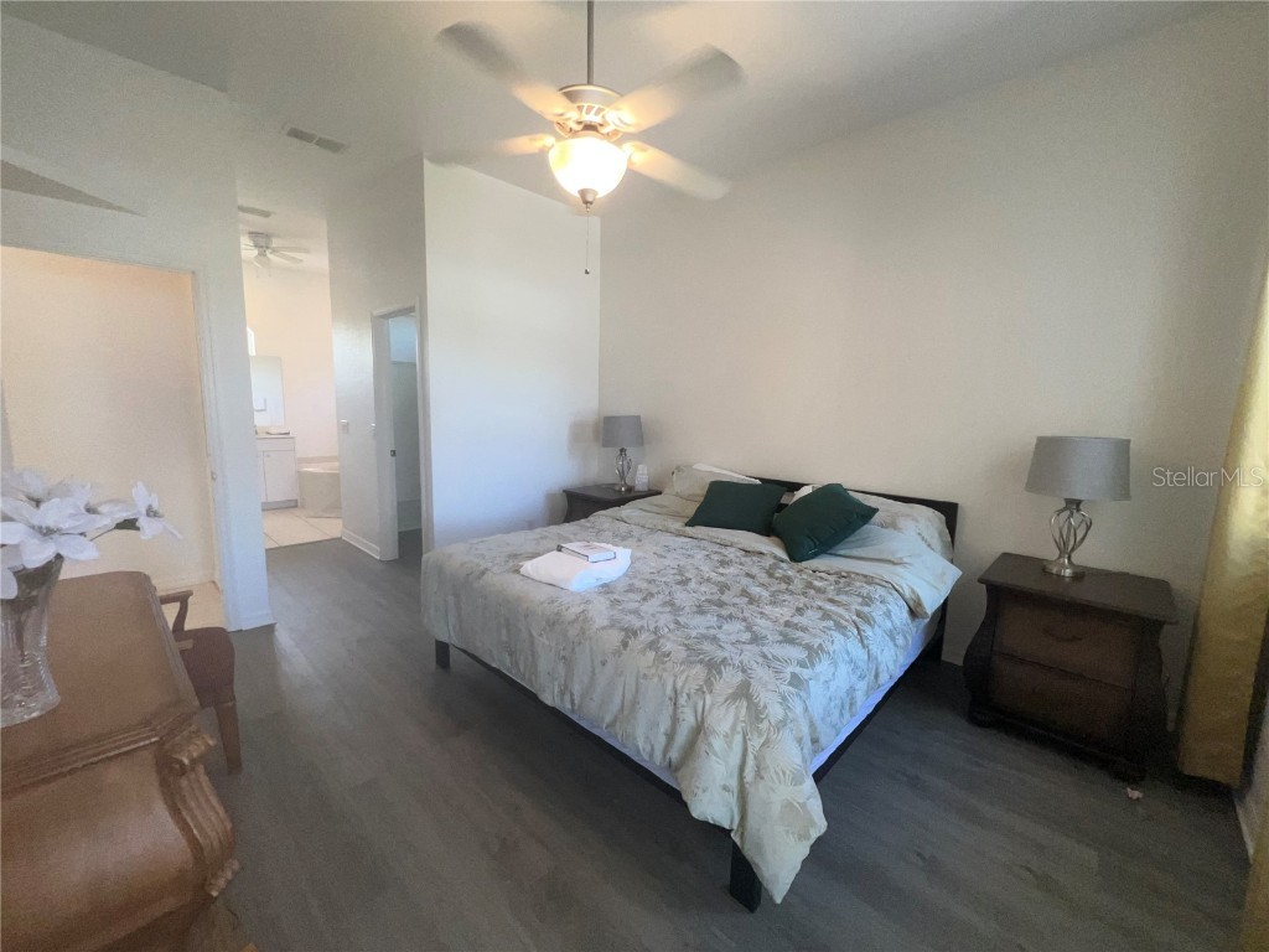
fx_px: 477
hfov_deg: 106.2
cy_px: 476
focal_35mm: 13
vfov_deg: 89.9
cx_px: 634
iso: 100
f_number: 1.8
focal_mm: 1.57
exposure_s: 1/120
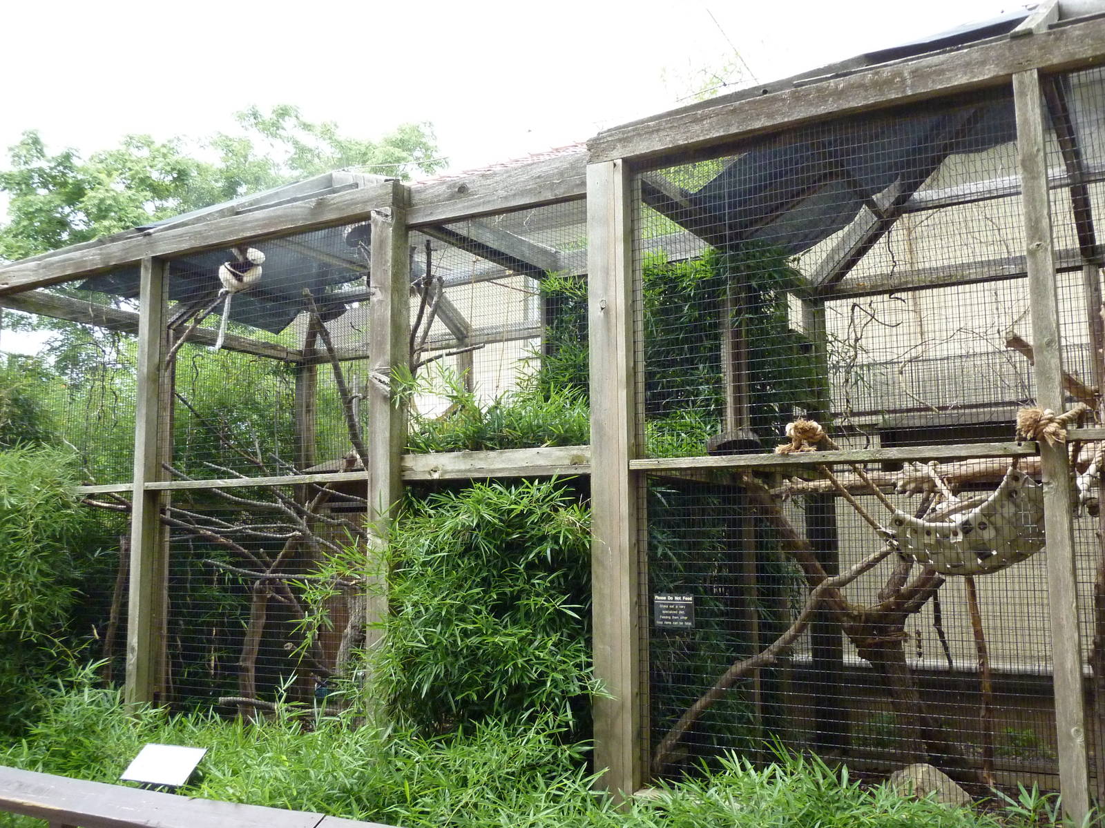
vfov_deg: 44.2
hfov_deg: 56.8
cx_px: 552
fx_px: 1021
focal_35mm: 32
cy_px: 414
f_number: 3.5
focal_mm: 5.3
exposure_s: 1/500
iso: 400
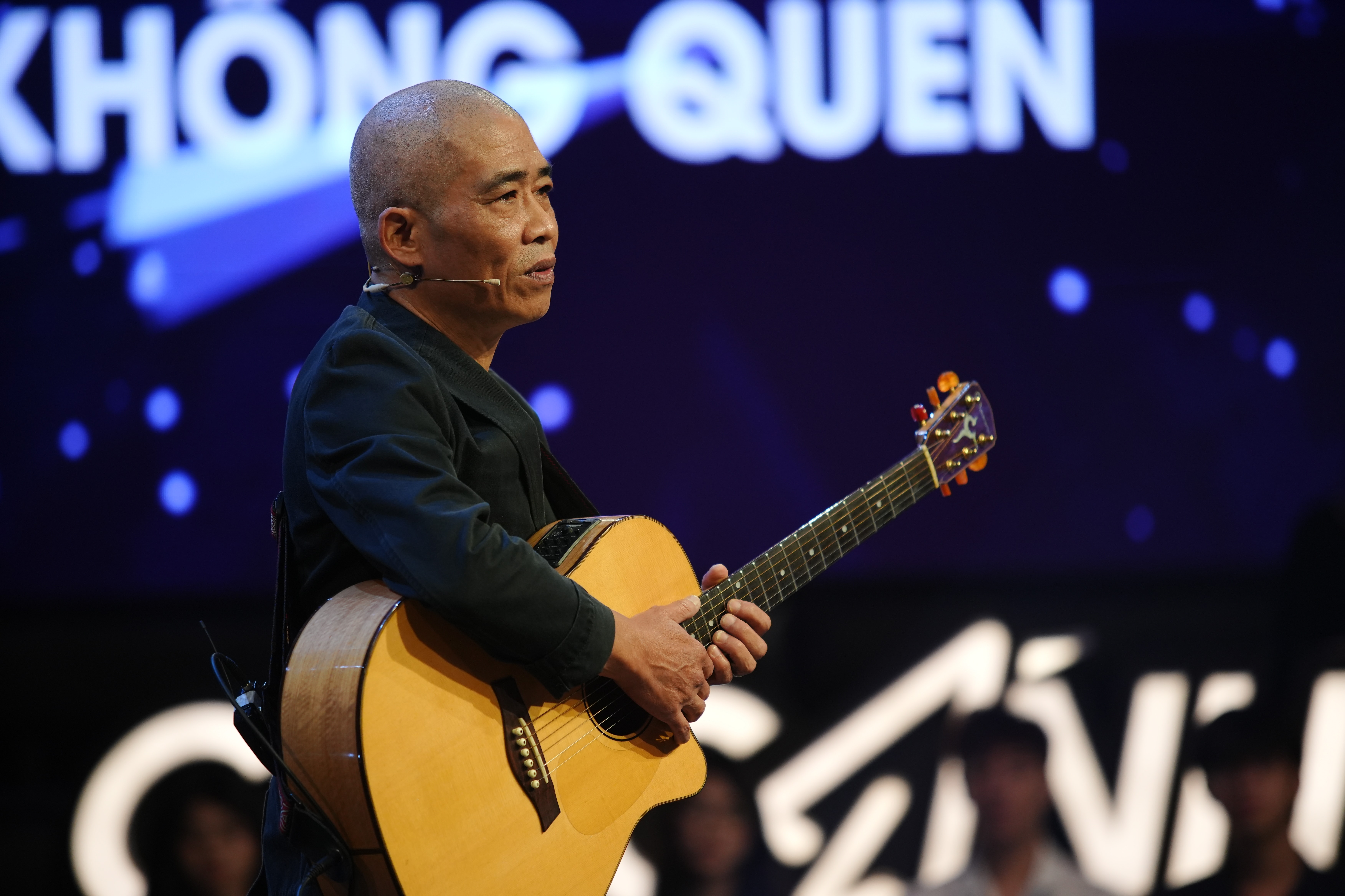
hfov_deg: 10.3
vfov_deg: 6.9
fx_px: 7472
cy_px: 448
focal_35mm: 200
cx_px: 672
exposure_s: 1/200
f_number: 2.8
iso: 1600
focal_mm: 200
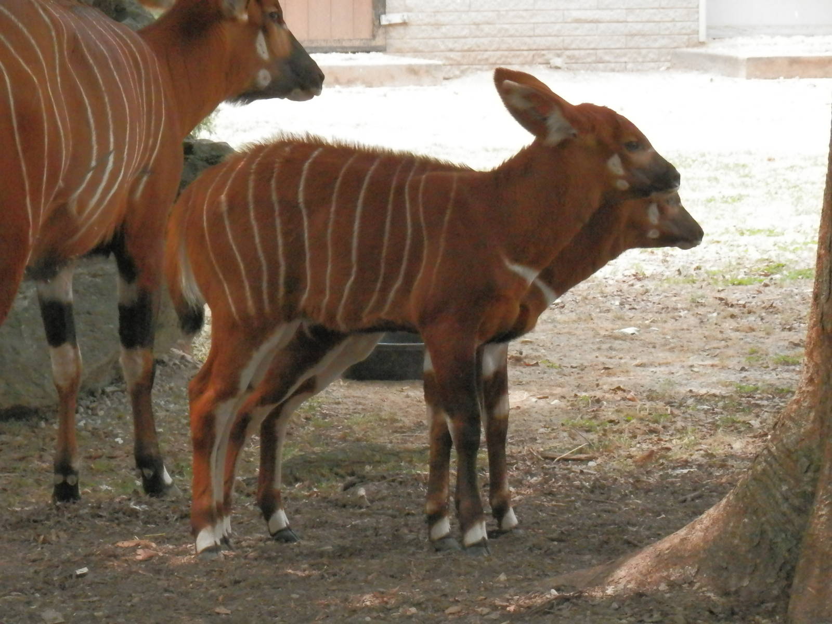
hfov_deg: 8.0
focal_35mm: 248
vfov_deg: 6.0
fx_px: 5961
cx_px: 416
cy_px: 312
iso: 800
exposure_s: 1/320
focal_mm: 44.4
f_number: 6.2
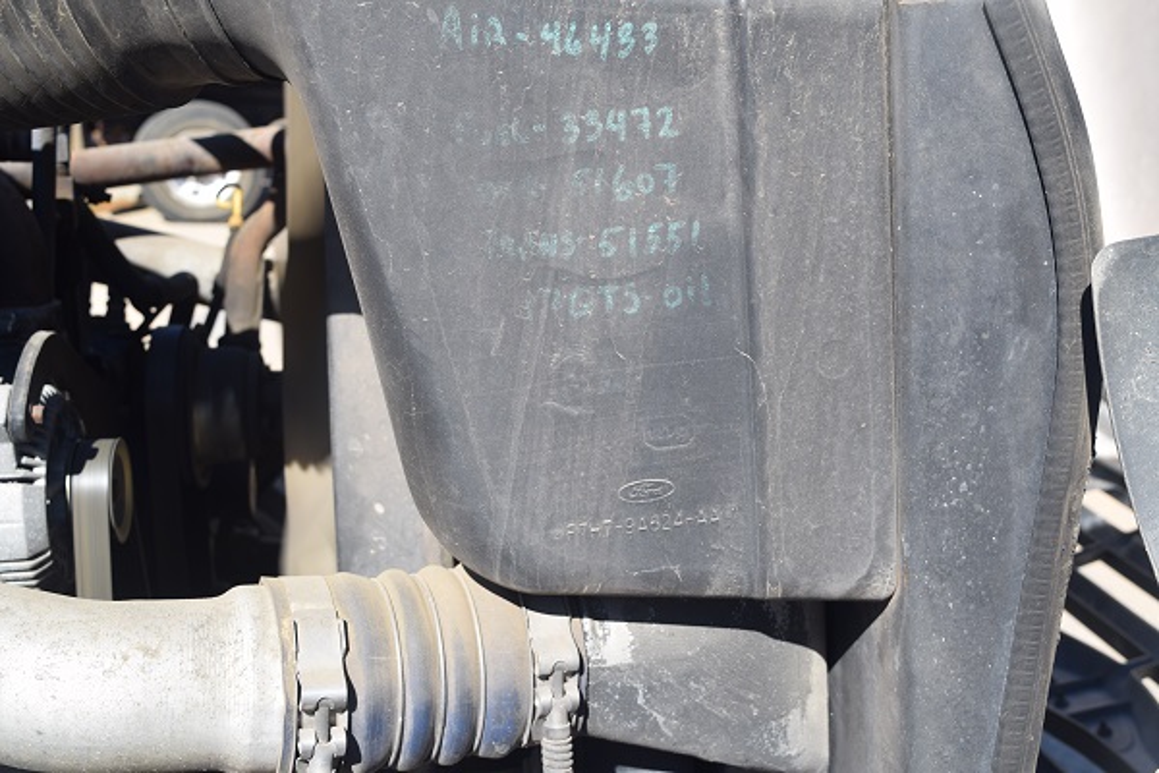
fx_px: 1400
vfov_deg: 30.8
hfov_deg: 45.0
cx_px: 580
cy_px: 386
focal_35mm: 44
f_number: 9
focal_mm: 29
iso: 200
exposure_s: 1/320
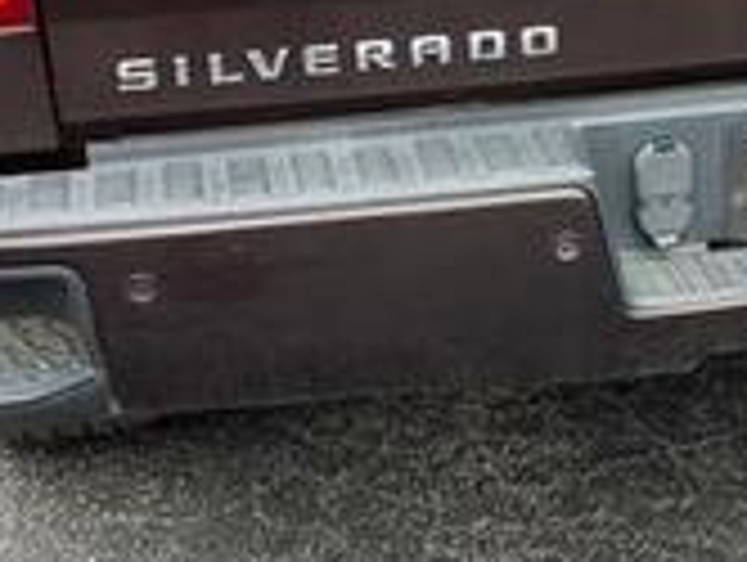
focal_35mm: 94
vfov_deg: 15.6
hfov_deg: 20.0
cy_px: 72
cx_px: 796
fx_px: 2031
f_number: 2.4
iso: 50
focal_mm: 3.3
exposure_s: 1/120
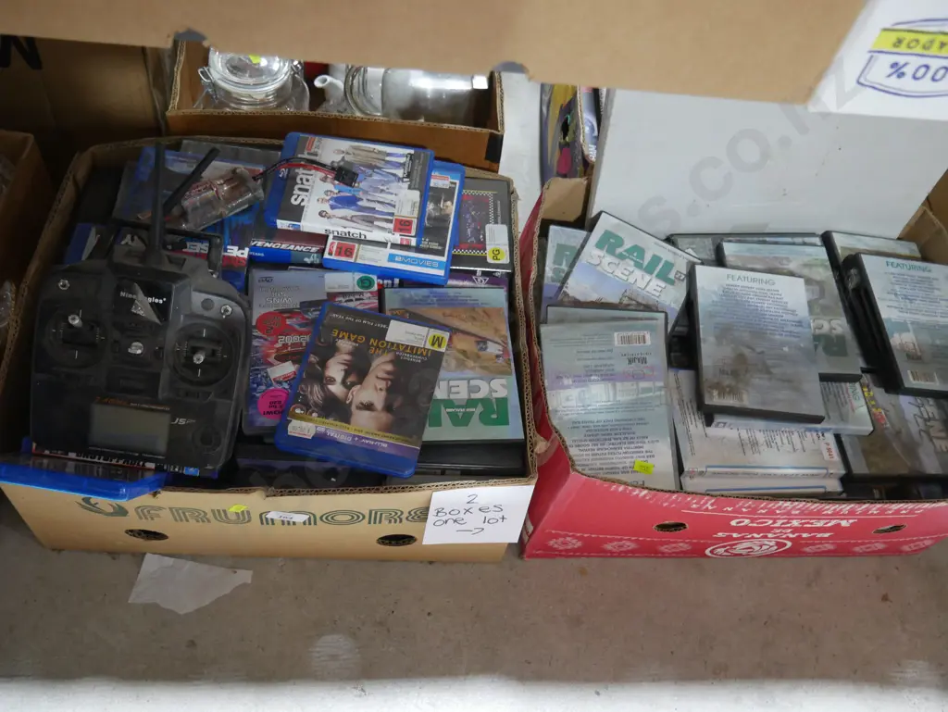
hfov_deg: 56.8
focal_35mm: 32
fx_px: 877
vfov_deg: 44.2
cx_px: 474
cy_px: 356
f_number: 3.6
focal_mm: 16
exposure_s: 1/60
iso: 1600
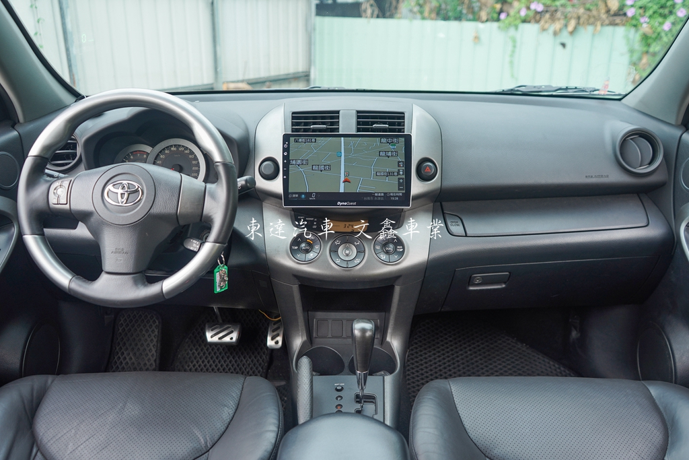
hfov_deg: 61.9
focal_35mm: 30
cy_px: 230
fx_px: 574
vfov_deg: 43.6
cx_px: 344
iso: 100
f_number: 4
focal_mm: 30
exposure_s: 1/30
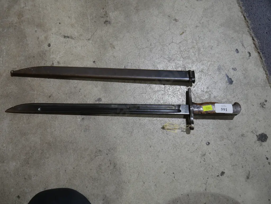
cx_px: 136
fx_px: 251
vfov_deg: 44.2
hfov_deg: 56.8
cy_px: 102
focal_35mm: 32
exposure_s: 1/80
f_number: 3.6
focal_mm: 16
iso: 200
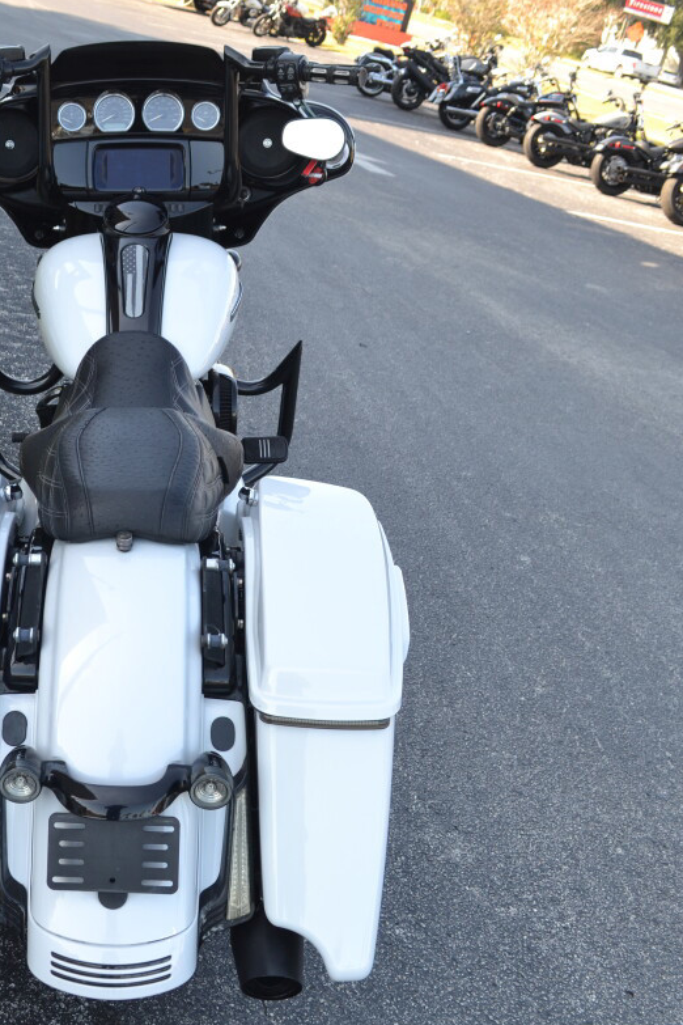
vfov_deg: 42.7
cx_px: 131
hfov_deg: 28.6
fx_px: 1309
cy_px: 518
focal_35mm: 46
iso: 160
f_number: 5.6
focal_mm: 20
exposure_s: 1/125
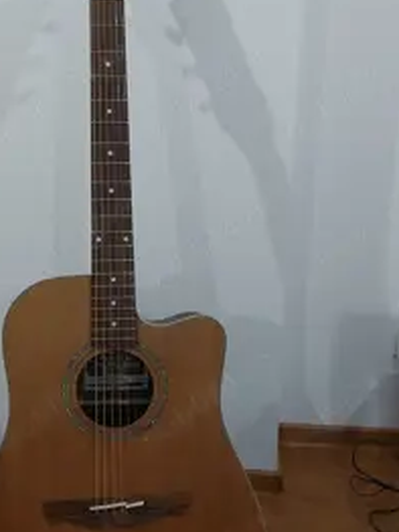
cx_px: 136
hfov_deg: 37.3
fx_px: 584
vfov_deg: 49.0
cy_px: 279
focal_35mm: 38
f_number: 1.8
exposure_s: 1/50
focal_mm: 5.23
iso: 400
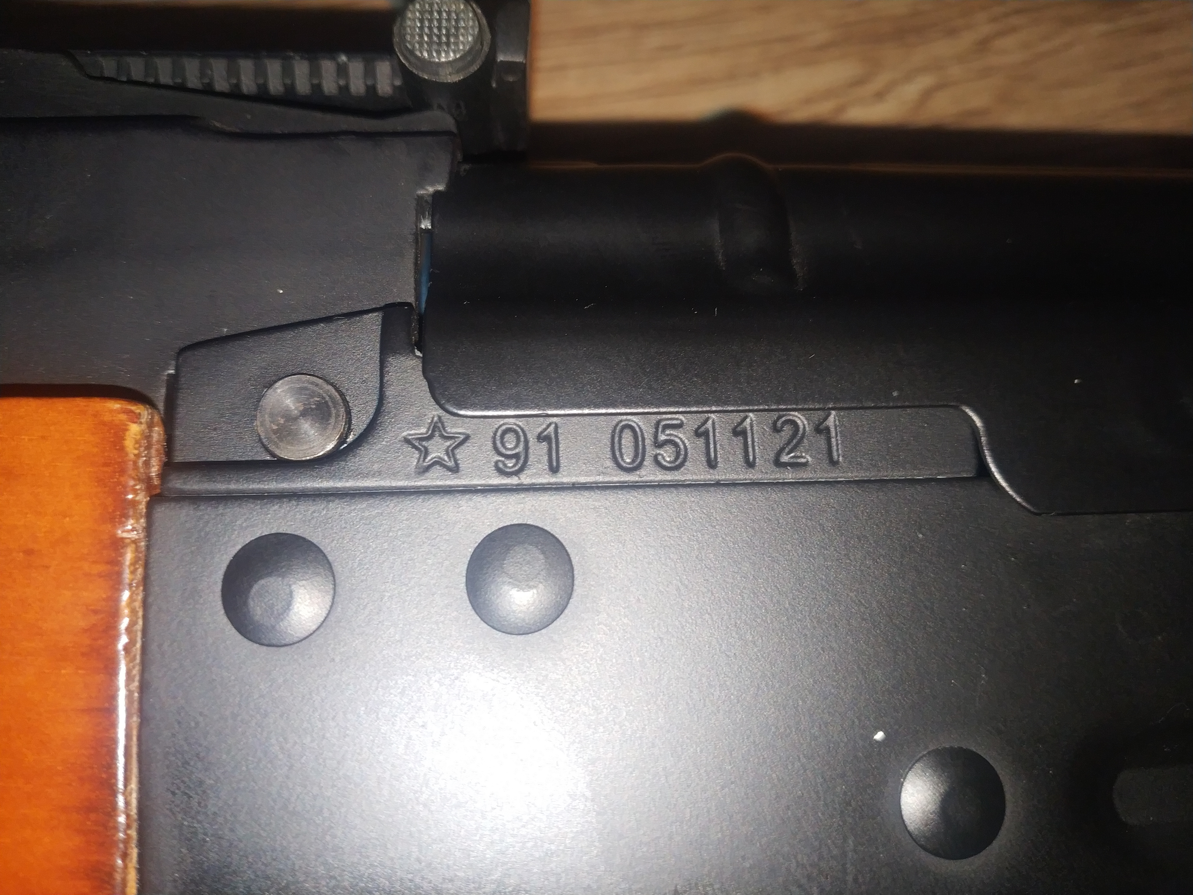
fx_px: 1103
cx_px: 596
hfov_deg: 56.8
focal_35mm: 32
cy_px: 448
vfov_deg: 44.2
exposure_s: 1/25
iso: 200
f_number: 2
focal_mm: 4.5
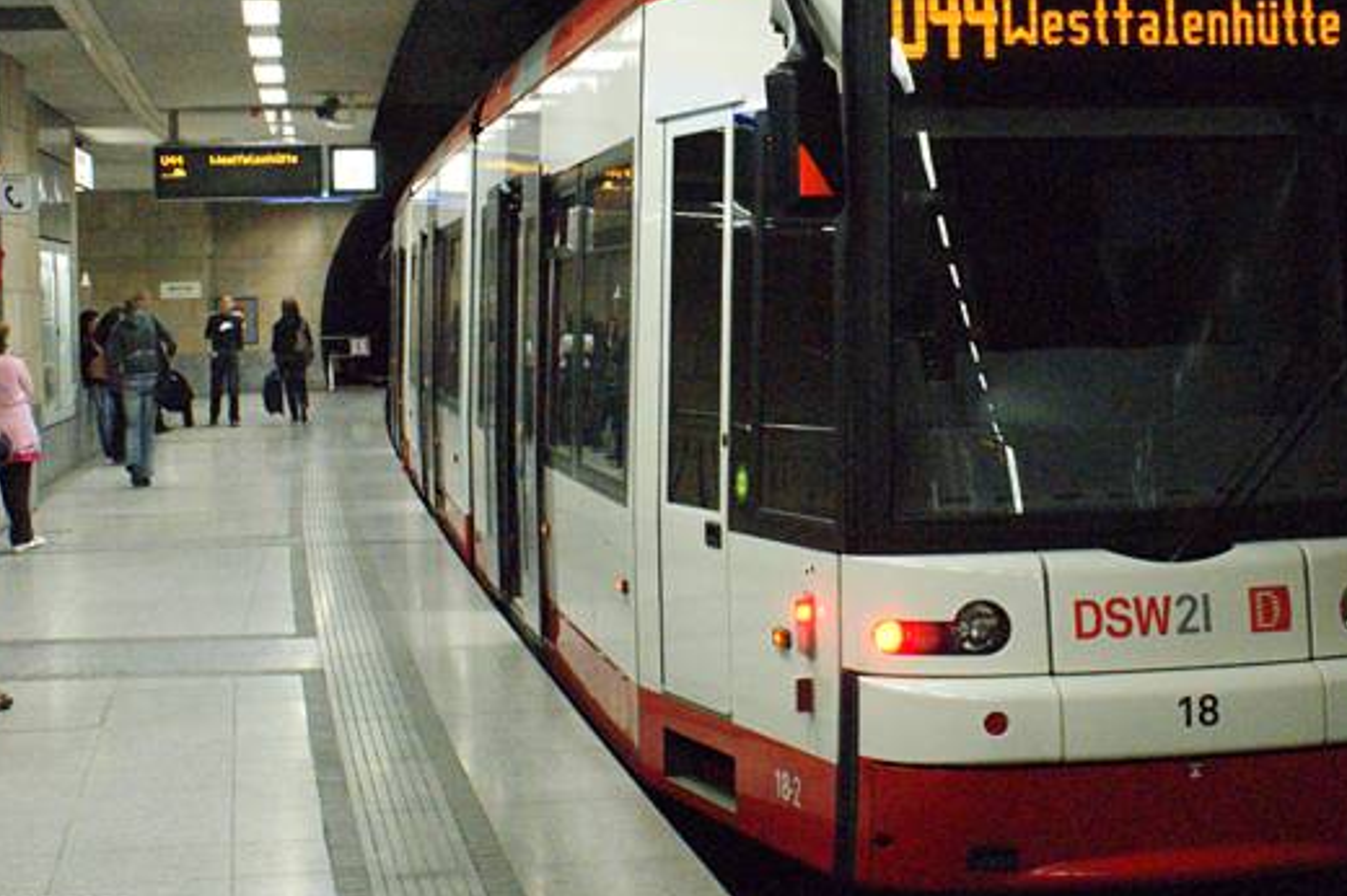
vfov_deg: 22.4
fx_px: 2243
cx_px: 718
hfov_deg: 33.4
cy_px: 245
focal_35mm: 60
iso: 3200
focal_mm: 26
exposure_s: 1/50
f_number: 6.3
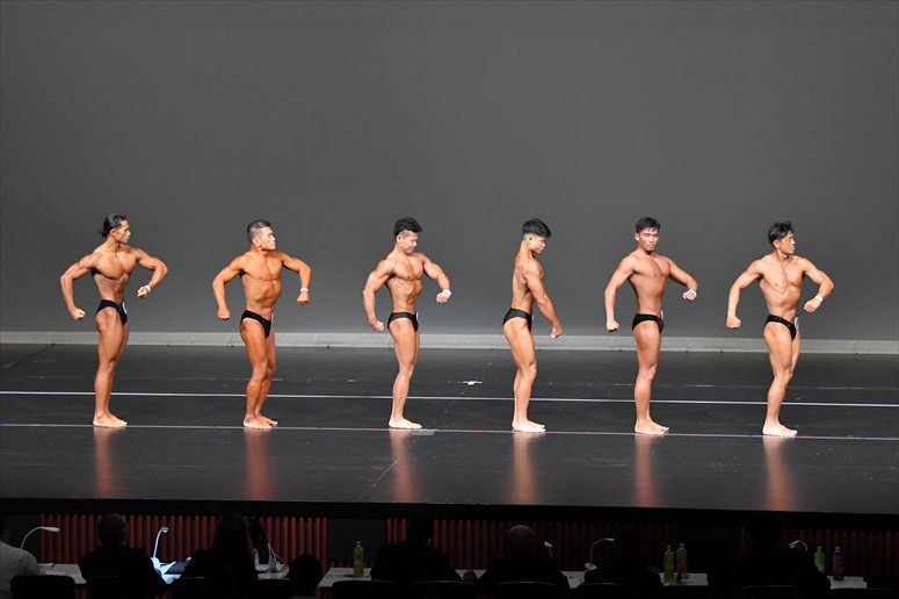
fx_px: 3445
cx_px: 450
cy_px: 300
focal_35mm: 138
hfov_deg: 14.9
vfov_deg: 9.9
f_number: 5.6
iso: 5000
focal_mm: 92
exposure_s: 1/400
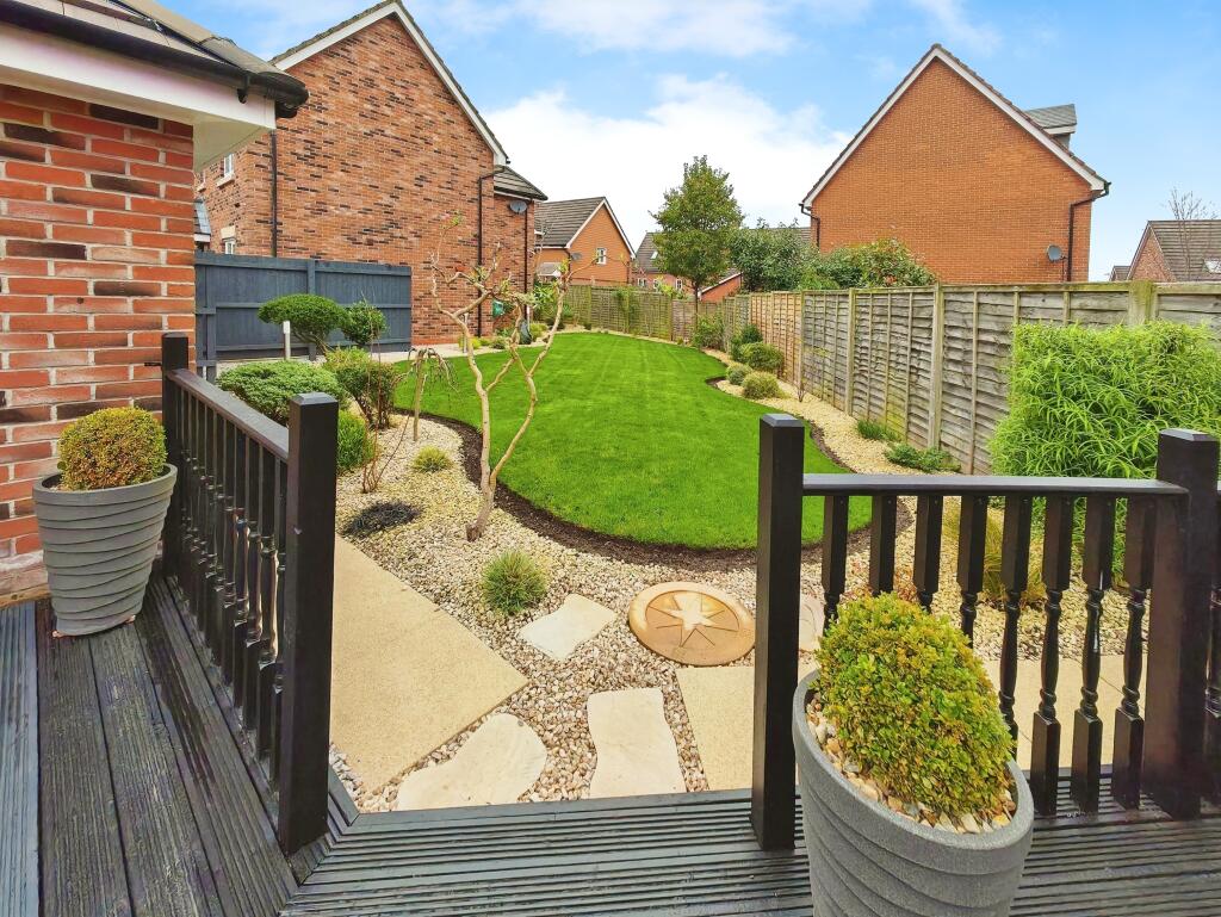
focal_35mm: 13
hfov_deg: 106.2
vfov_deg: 90.0
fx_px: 459
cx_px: 610
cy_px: 458
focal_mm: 1.82
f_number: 2
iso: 64
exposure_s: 1/100
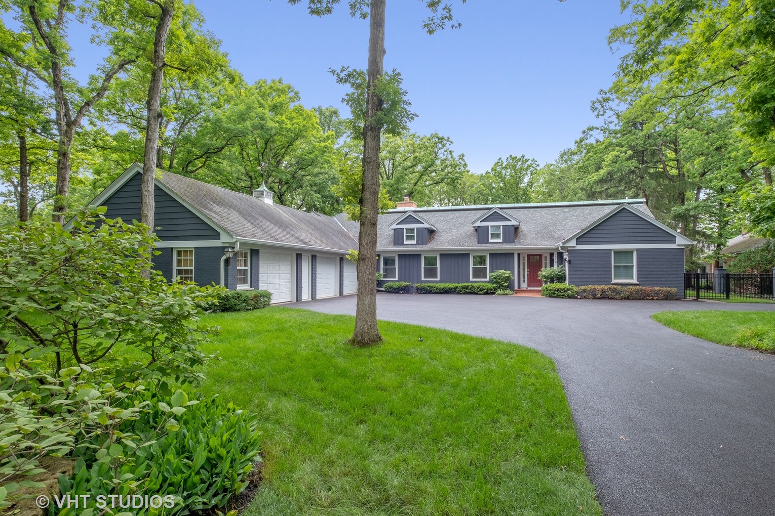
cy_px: 256
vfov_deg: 67.4
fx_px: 387
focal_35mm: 18
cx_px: 402
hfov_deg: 90.0
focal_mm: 11
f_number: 8
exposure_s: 1/125
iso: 200
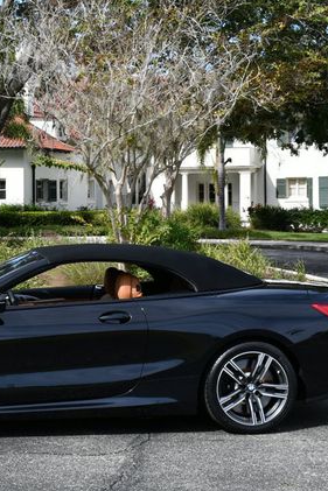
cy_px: 248
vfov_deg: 27.7
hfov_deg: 18.4
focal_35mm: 73
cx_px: 37
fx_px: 997
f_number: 8
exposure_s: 1/250
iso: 110
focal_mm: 24
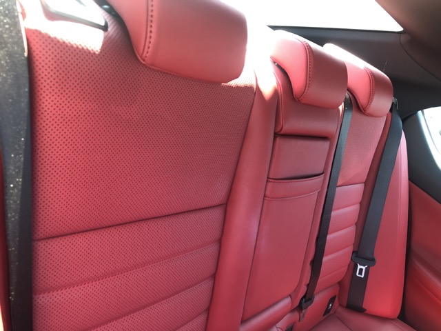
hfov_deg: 63.4
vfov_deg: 49.7
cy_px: 166
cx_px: 220
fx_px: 357
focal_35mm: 28
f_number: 1.8
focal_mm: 3.99
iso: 40
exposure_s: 1/24
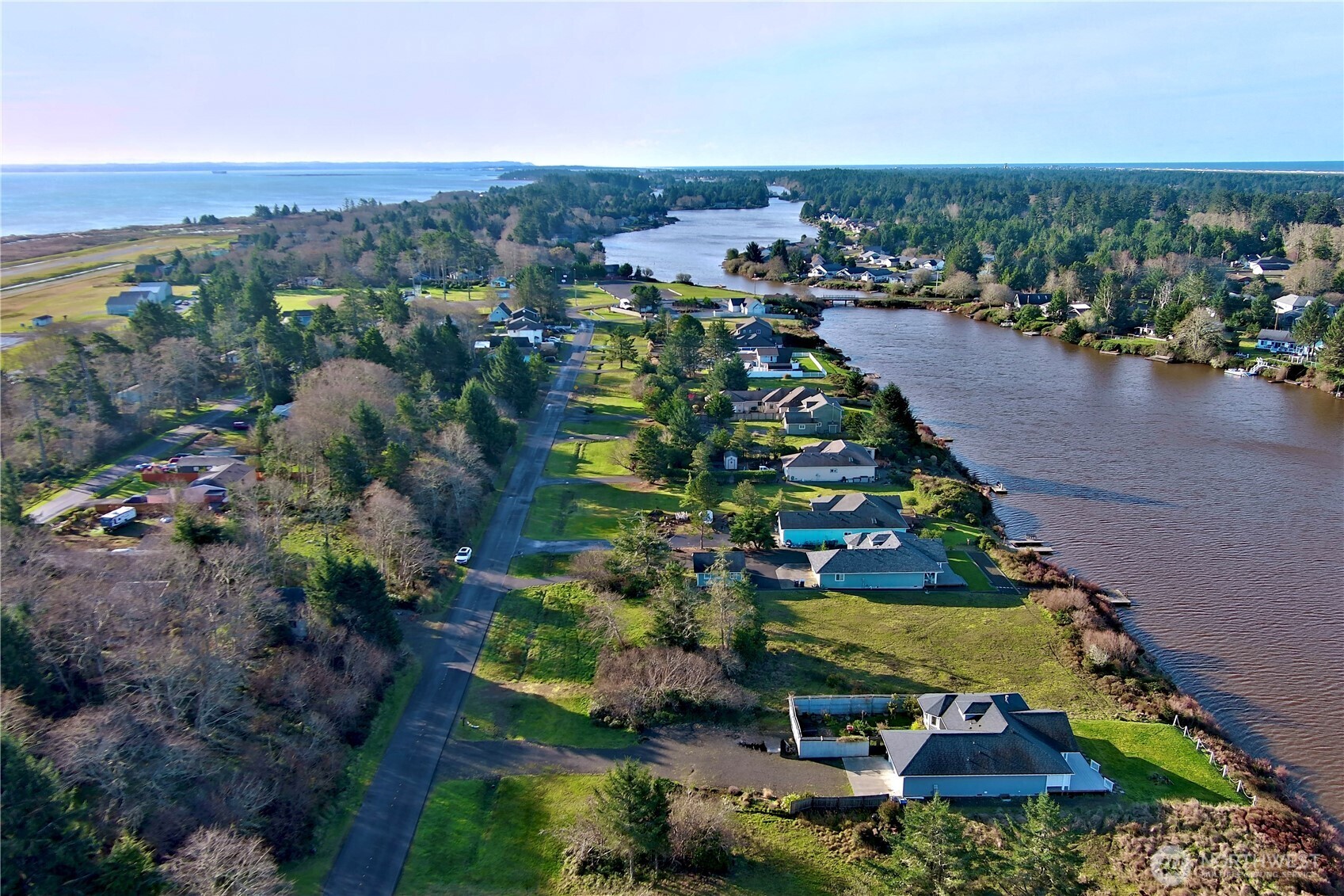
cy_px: 448
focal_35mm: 29
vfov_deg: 45.0
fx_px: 1082
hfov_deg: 63.7
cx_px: 672
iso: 100
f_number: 2.8
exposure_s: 1/793
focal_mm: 10.57
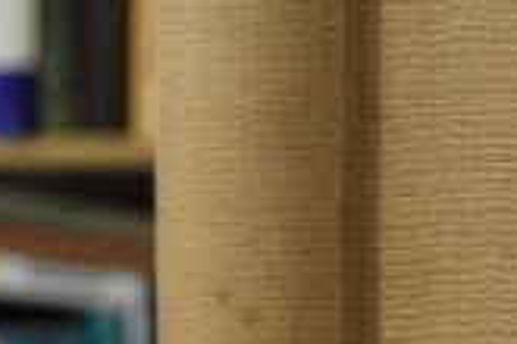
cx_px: 854
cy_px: 228
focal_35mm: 129
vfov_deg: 10.6
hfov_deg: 14.4
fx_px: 1856
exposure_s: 1/30
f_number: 3.5
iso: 450
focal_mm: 19
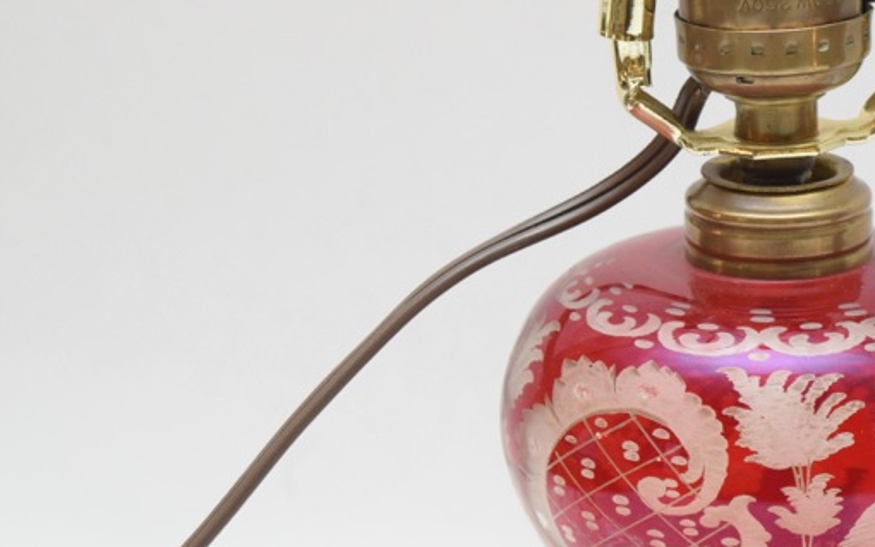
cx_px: 714
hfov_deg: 12.6
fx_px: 3936
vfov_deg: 7.9
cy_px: 476
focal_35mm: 165
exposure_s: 1/60
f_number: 5.6
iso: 1100
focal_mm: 55
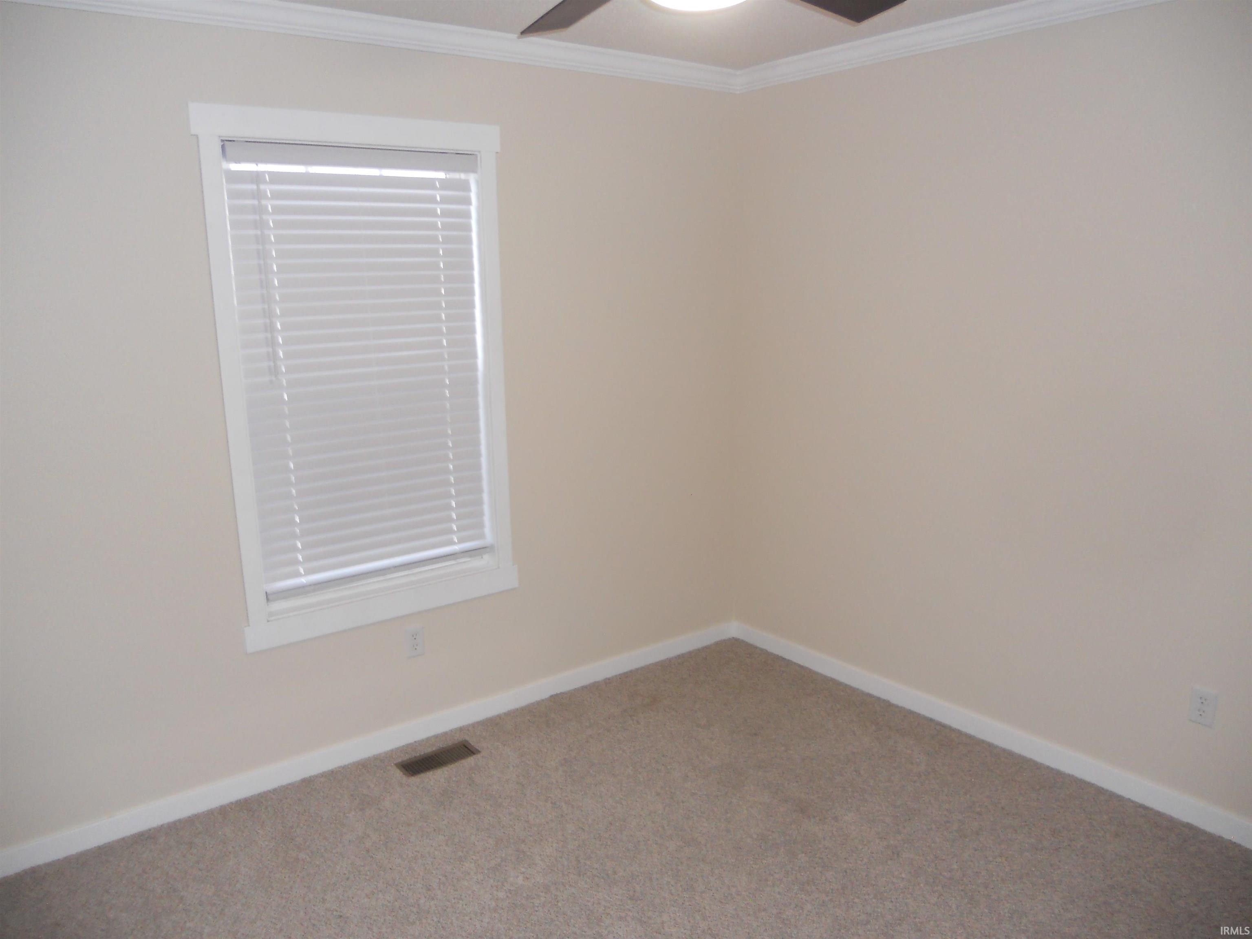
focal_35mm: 27
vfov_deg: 51.4
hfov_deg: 65.3
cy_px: 470
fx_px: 977
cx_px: 626
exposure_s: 1/25
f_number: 3.2
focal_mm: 4.9
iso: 200
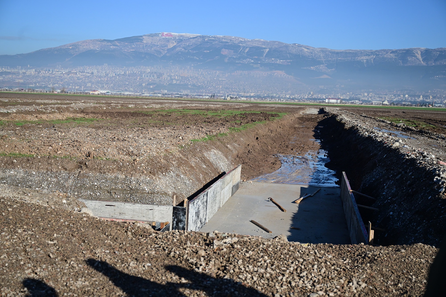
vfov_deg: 29.2
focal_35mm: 46
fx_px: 570
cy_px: 148
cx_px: 223
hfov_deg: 42.7
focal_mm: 46
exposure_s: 1/10000
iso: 800
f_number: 4
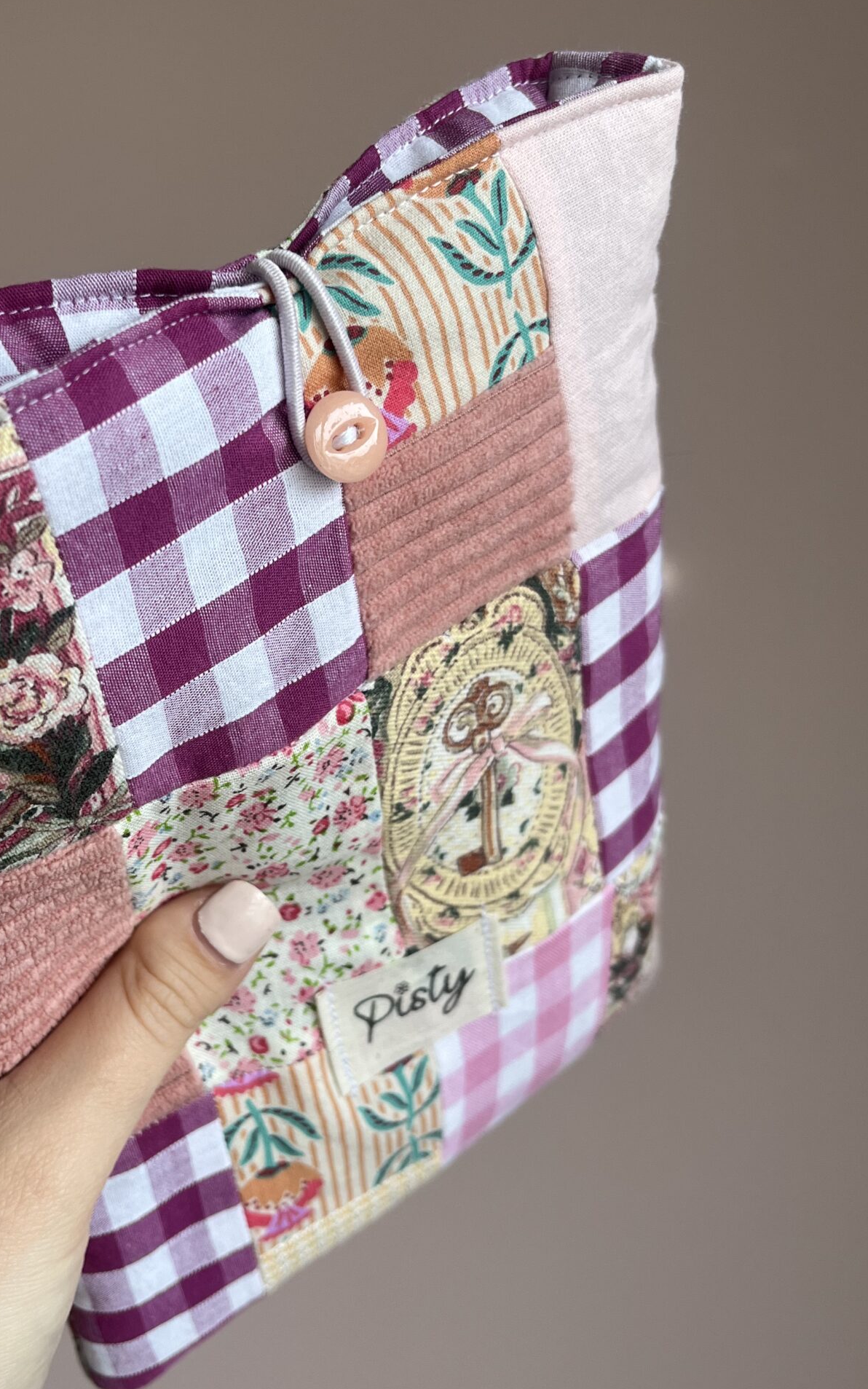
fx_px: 1400
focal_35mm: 37
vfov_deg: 52.7
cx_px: 261
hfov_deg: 34.0
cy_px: 654
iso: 50
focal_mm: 5.1
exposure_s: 1/122
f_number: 1.6
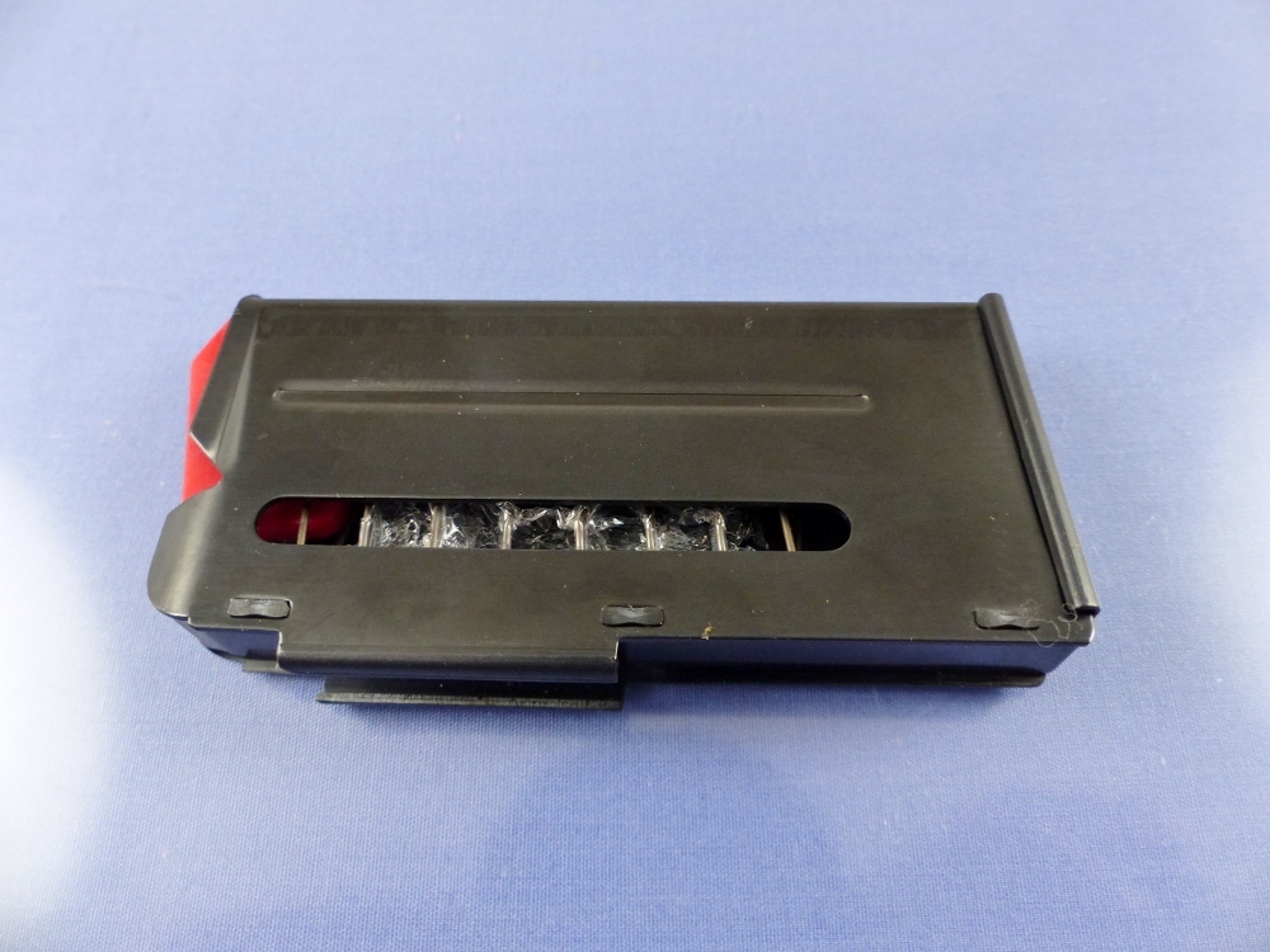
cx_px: 635
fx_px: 917
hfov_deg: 69.4
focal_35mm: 25
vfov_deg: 54.9
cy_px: 476
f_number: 2.8
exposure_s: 1/60
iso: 250
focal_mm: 4.5
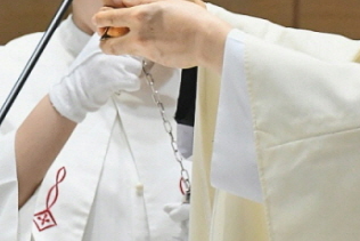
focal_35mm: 912
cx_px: 244
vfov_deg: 1.5
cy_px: 49
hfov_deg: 2.3
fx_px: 9124
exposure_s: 1/250
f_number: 6.3
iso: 2800
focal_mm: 175
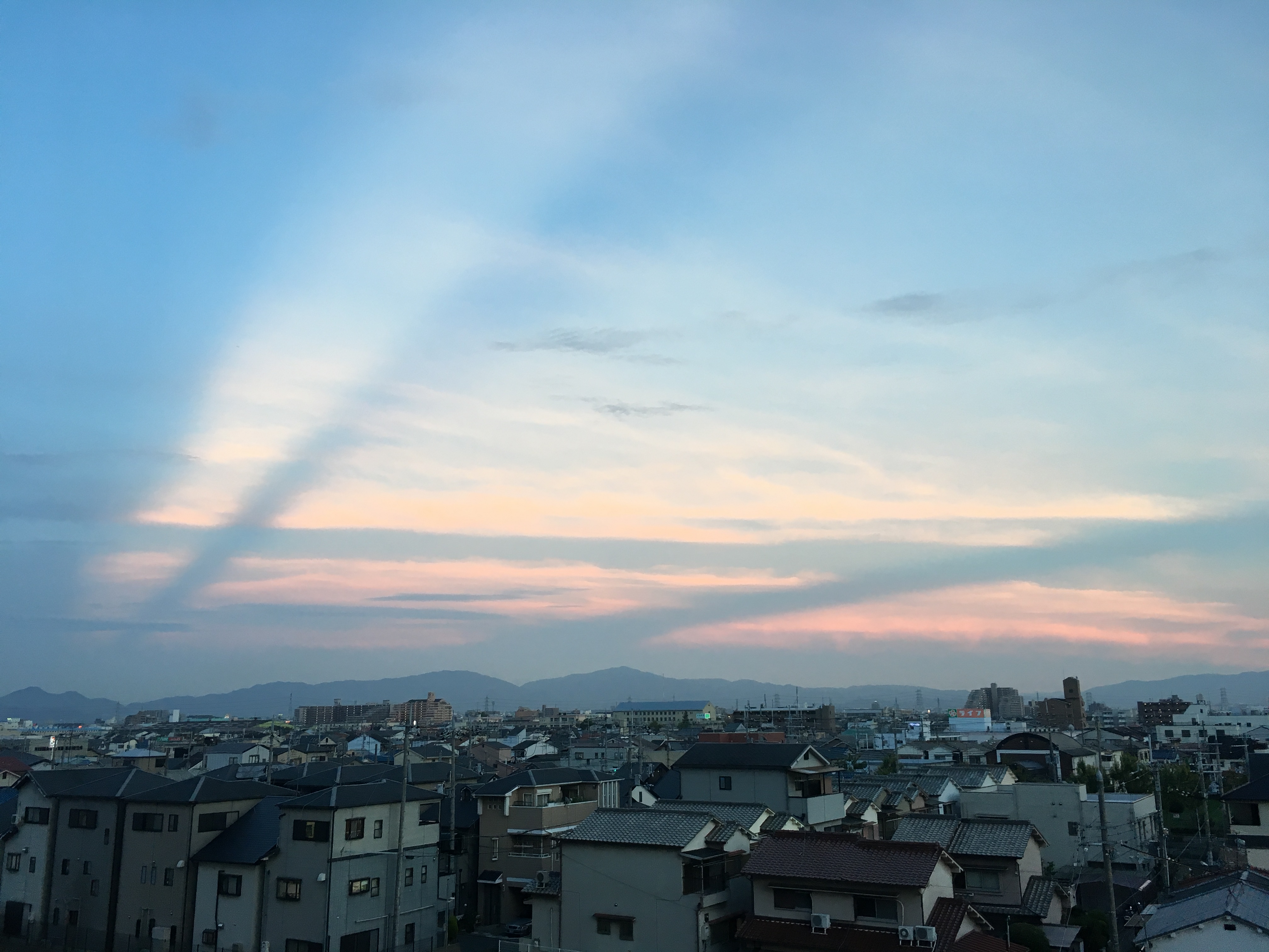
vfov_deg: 48.2
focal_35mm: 29
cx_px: 634
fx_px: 1063
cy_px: 476
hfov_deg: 61.7
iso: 25
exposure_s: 1/30
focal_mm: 4.15
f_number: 2.2
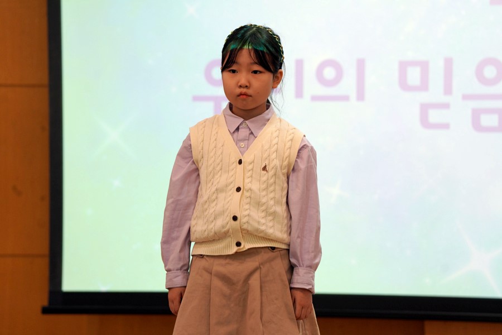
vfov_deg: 6.9
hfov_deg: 10.3
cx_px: 251
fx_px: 2789
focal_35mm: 200
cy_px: 168
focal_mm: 200
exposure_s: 1/250
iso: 640
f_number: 4
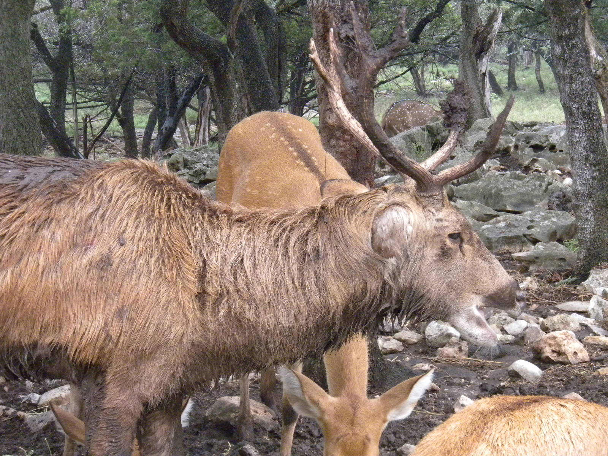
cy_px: 228
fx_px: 1756
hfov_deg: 19.6
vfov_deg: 14.8
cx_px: 304
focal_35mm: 100
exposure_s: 1/121
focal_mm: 17.7
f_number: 5.1
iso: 571
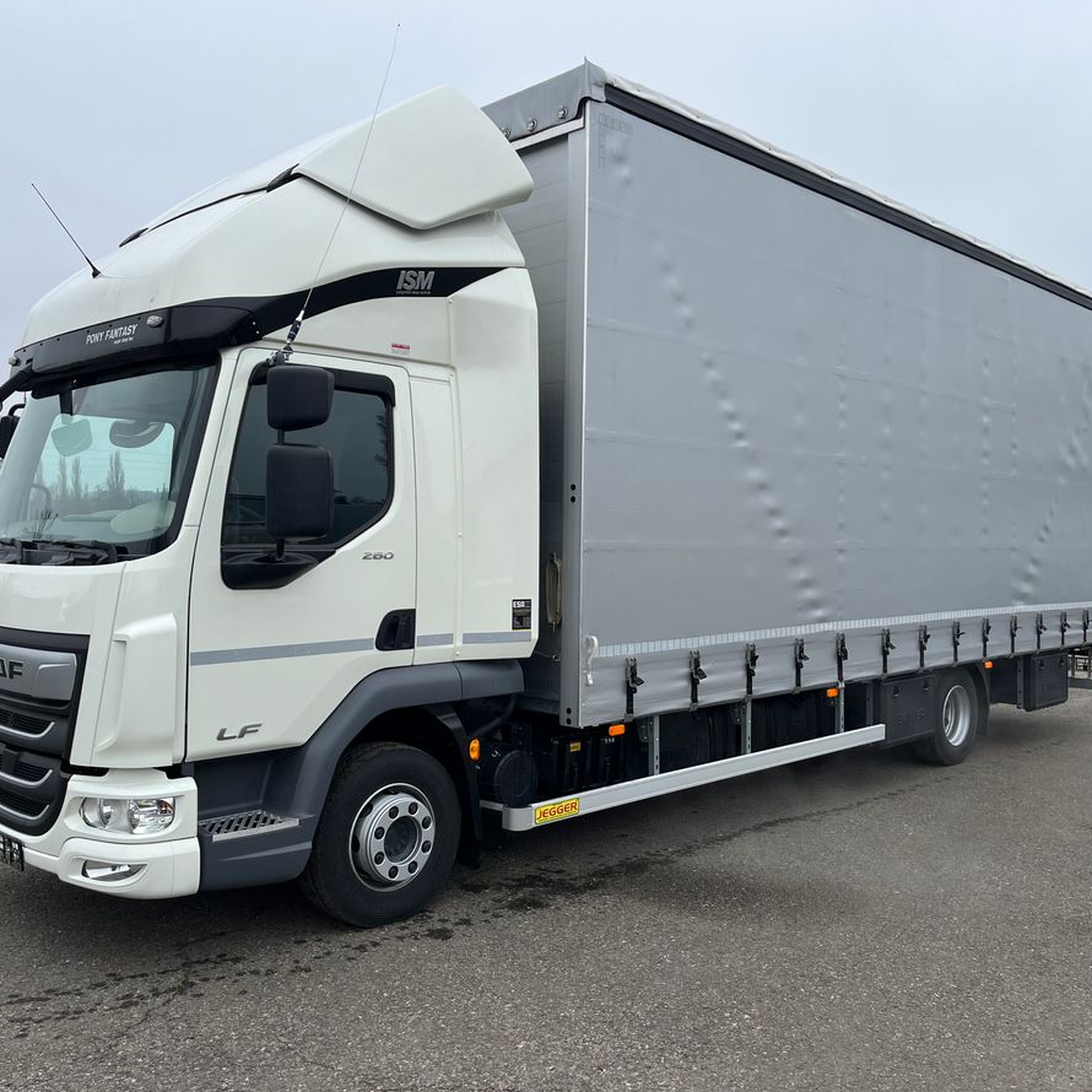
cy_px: 542
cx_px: 541
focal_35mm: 31
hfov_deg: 52.5
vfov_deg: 52.5
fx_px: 1106
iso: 50
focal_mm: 5.1
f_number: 1.6
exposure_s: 1/751
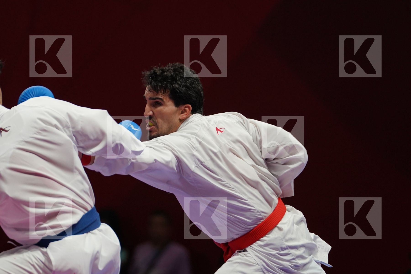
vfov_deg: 3.6
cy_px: 137
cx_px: 206
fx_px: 4361
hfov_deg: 5.4
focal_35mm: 382
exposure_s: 1/1000
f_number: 4
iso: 1600
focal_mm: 255
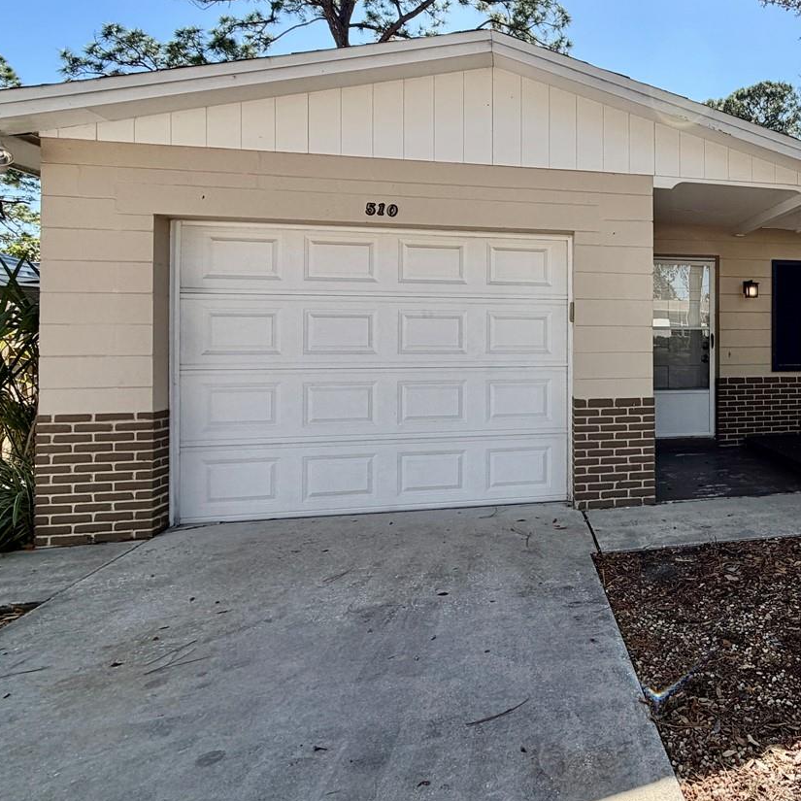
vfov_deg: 64.6
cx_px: 677
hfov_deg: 58.3
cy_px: 332
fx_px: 628
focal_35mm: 24
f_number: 2.2
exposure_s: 1/770
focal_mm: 2.22
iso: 40
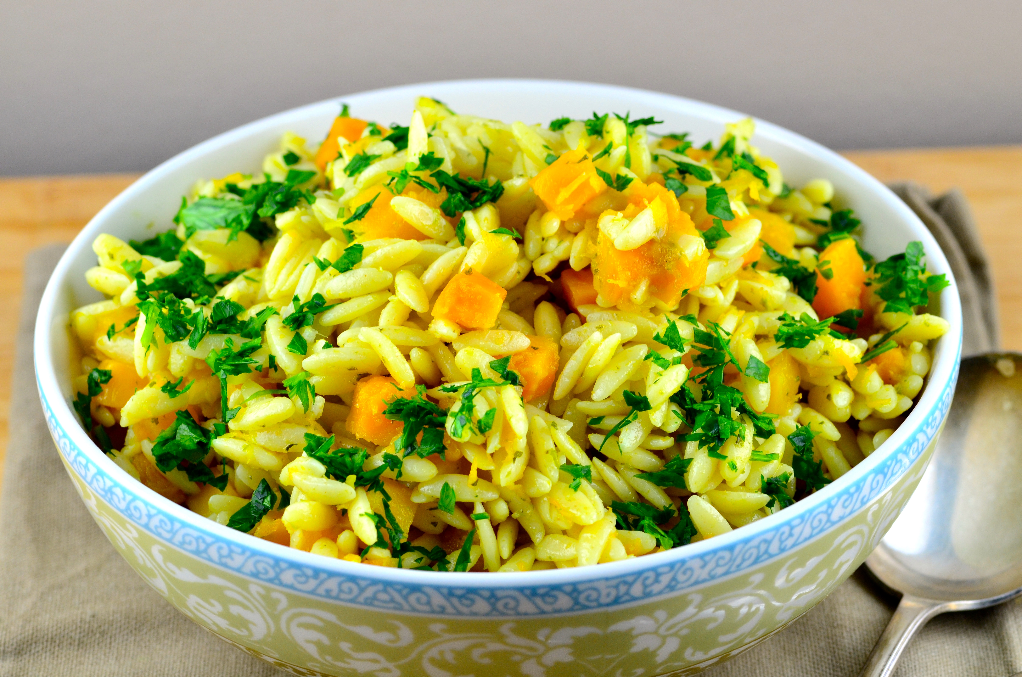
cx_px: 511
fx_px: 4250
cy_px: 338
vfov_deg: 9.1
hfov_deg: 13.7
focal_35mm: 150
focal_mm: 100
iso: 400
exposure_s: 1/80
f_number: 10
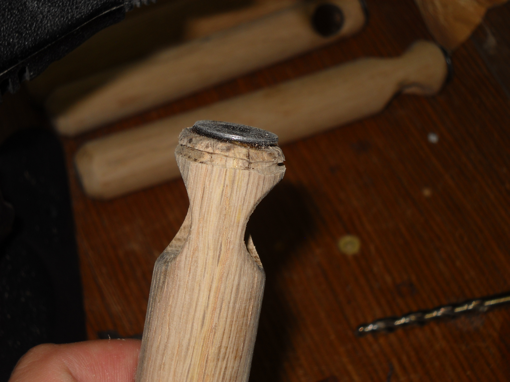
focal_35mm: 90
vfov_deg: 16.4
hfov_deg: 21.8
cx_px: 255
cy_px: 191
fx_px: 1326
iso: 64
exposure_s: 1/60
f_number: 8.5
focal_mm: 14.9
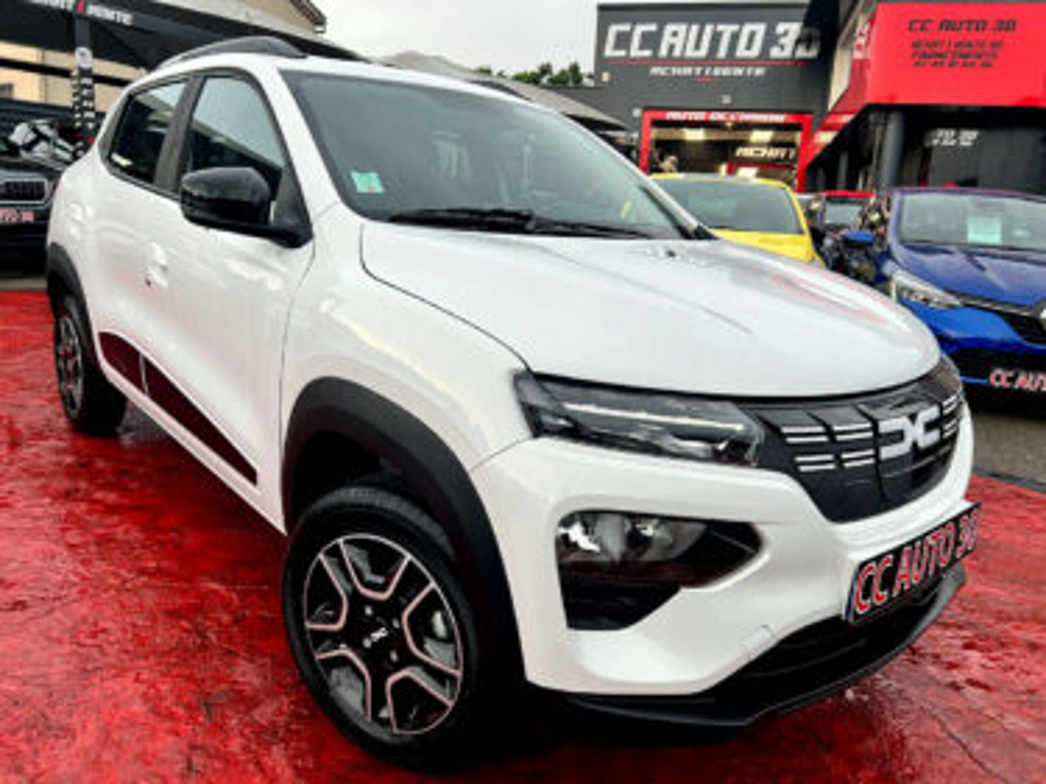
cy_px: 392
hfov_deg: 67.3
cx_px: 523
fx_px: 785
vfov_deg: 53.0
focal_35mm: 26
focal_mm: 5.7
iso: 32
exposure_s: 1/150
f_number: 1.5
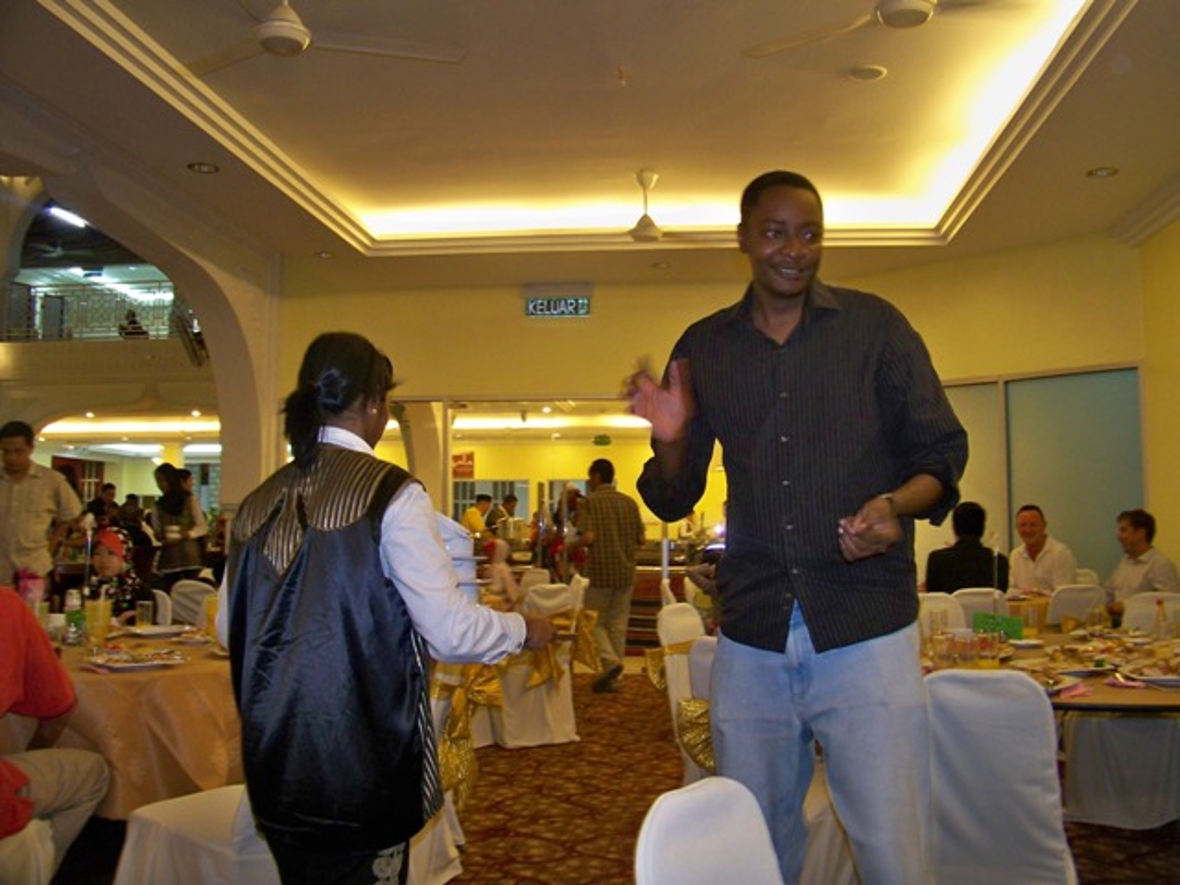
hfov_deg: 55.4
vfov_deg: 42.9
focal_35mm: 33
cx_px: 590
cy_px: 442
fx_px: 1125
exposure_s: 1/30
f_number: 2.8
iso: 200
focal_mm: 5.85
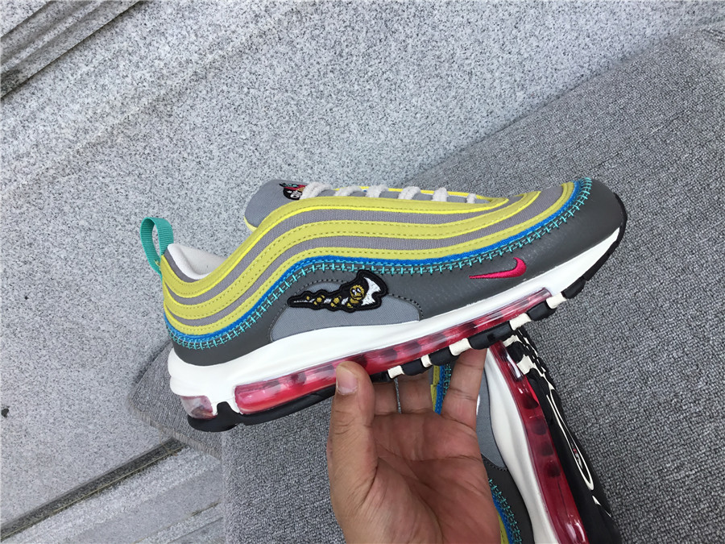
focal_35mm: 31
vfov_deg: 45.4
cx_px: 362
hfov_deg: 58.4
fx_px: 649
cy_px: 272
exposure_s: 1/646
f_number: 2.4
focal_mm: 3.3
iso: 25
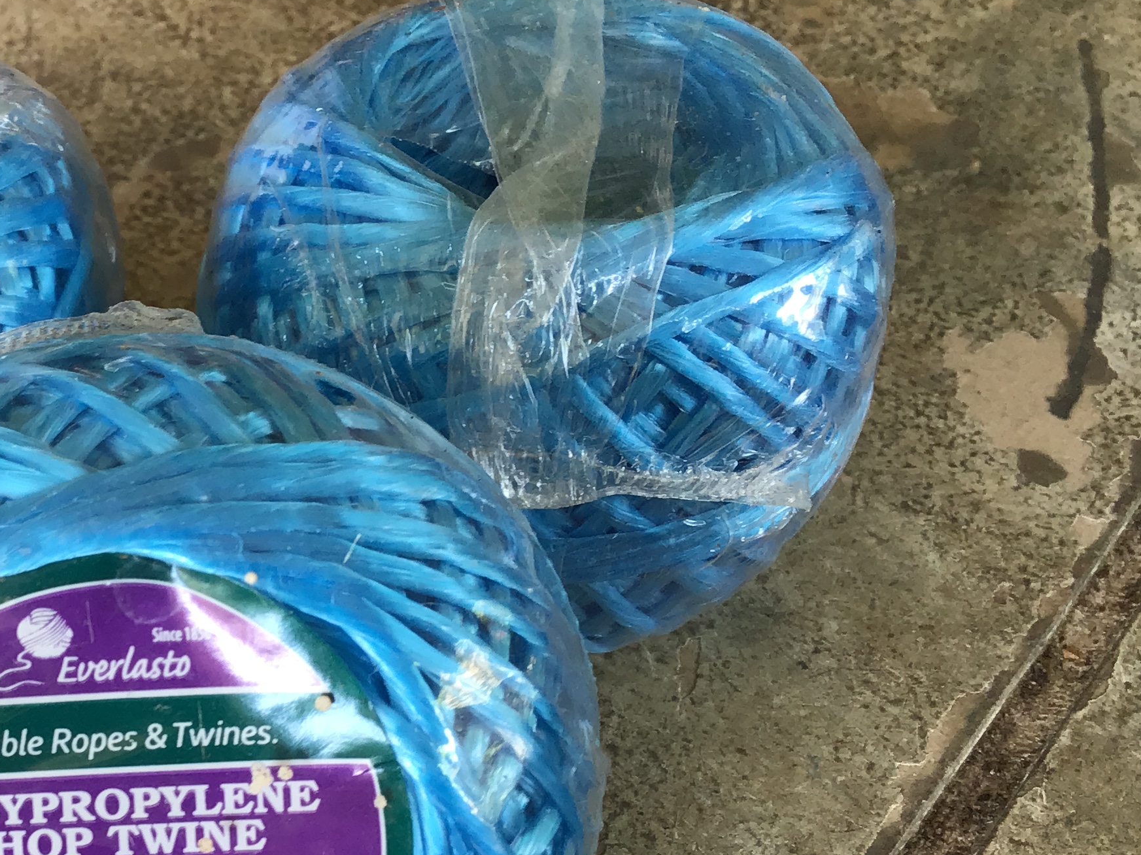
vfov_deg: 25.1
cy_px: 592
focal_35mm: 58
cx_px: 142
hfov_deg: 31.8
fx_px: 1911
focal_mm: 3.3
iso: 32
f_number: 2.4
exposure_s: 1/33
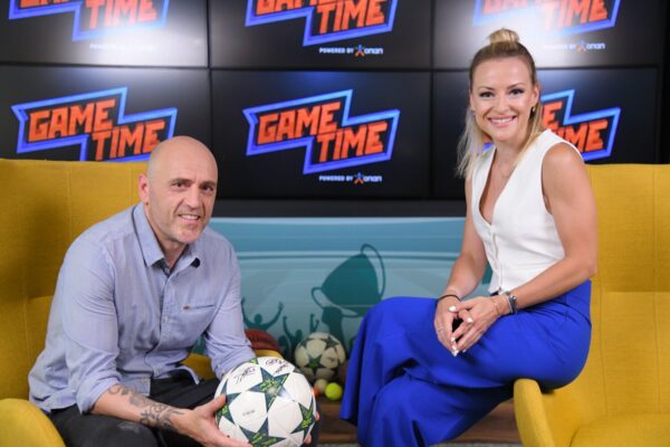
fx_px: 930
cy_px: 224
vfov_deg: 27.0
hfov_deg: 39.6
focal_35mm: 50
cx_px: 335
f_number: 4
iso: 3200
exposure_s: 1/400
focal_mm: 50
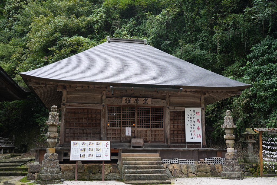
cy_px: 92
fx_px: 292
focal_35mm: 38
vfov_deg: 35.0
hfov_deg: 50.7
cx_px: 138
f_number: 4
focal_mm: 38
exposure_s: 1/160
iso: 500
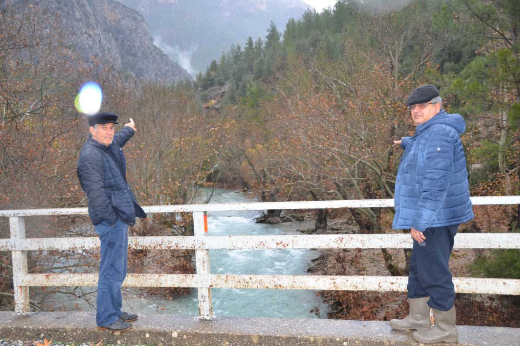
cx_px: 260
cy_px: 173
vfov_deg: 31.9
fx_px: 607
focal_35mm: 42
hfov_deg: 46.4
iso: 800
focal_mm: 28
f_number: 4
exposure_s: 1/60
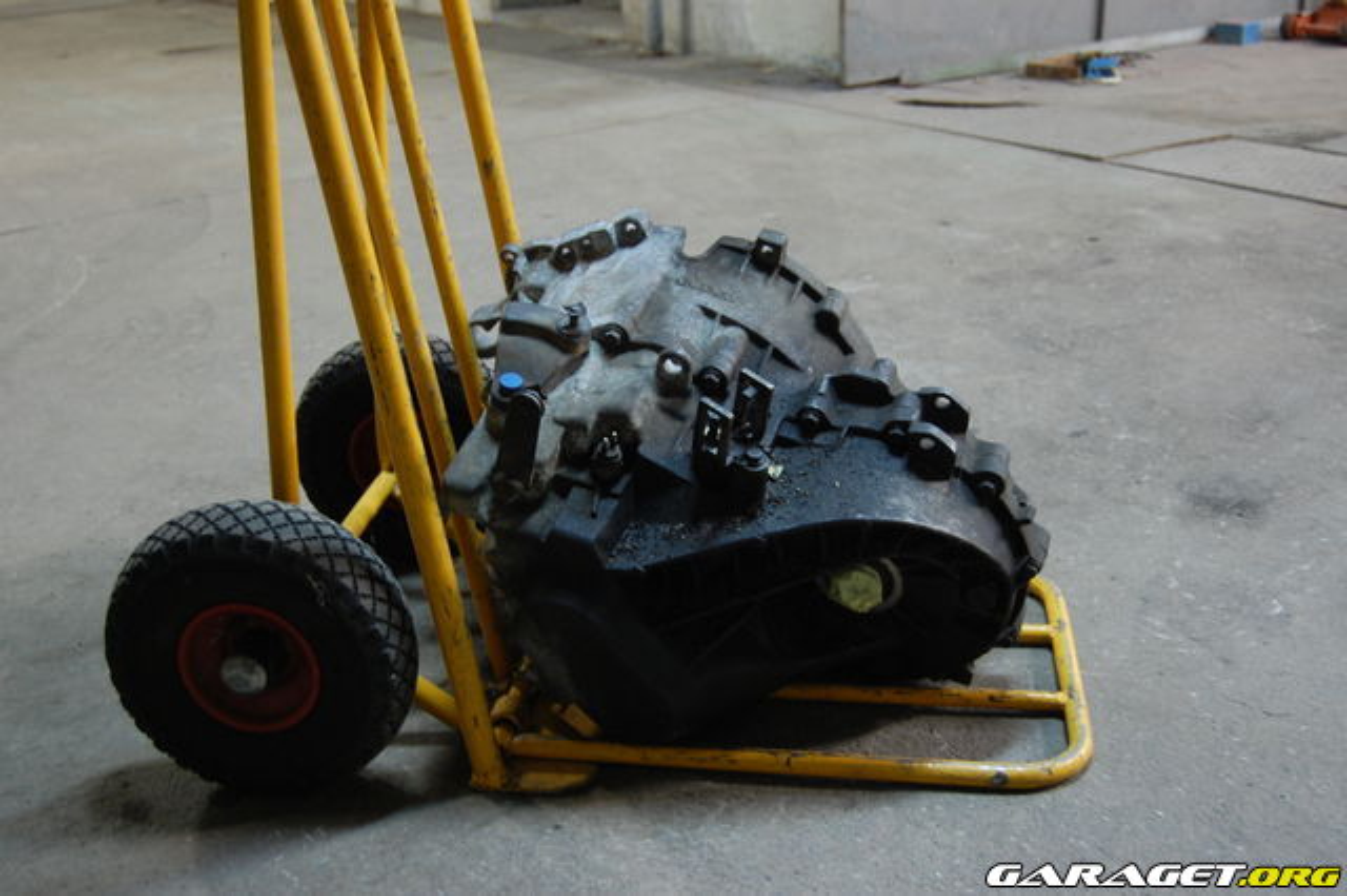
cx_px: 674
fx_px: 1571
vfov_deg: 31.9
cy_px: 448
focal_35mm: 42
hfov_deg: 46.4
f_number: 4.2
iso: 800
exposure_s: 1/8
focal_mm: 28
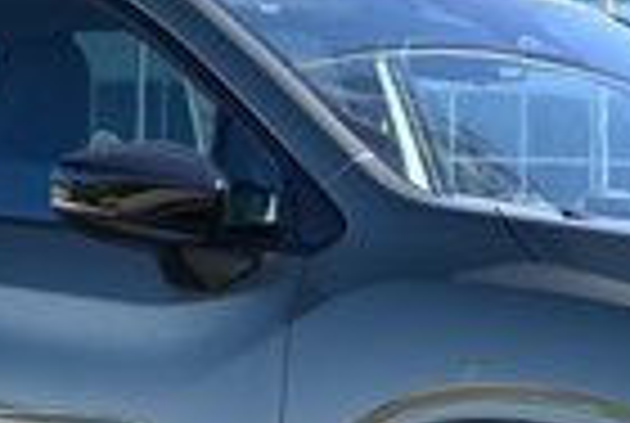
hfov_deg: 9.0
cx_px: 302
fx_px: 4018
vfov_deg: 6.0
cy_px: 272
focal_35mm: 229
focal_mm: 33.5
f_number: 5
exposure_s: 1/2000
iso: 640
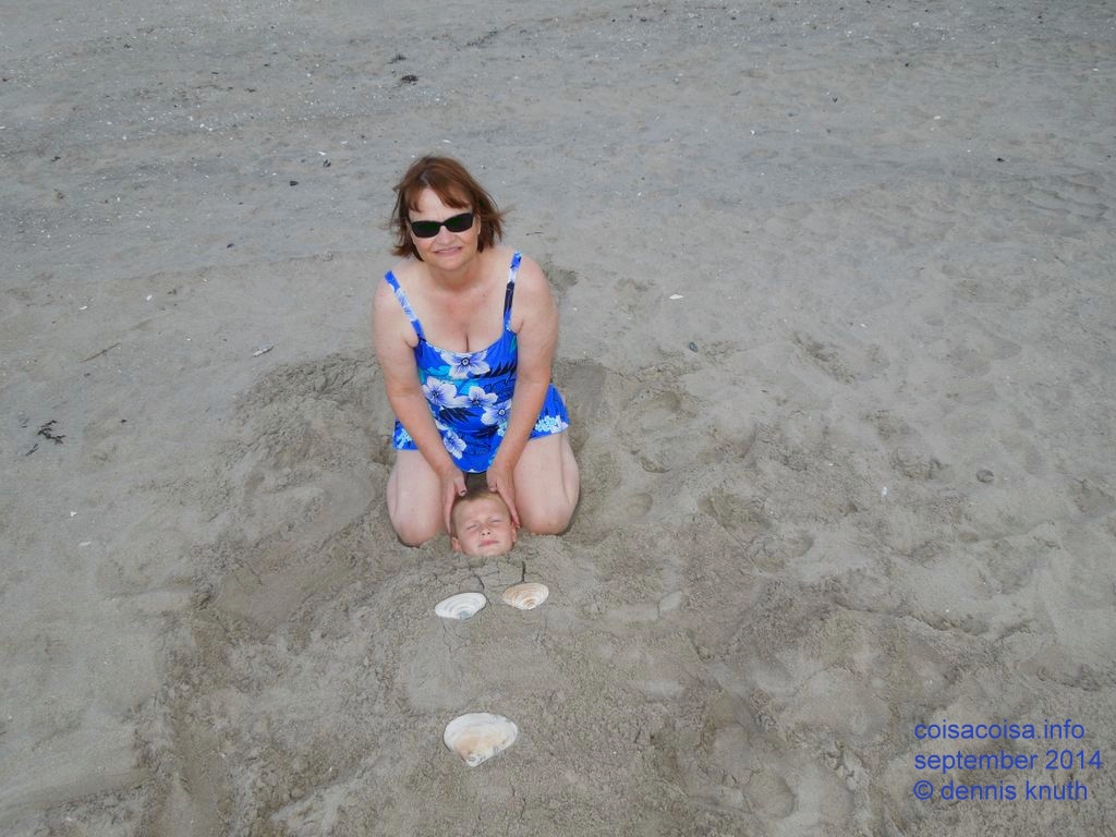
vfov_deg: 54.9
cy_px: 418
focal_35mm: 25
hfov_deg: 69.4
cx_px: 558
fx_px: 806
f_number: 3.3
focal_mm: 4.5
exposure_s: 1/1000
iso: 100
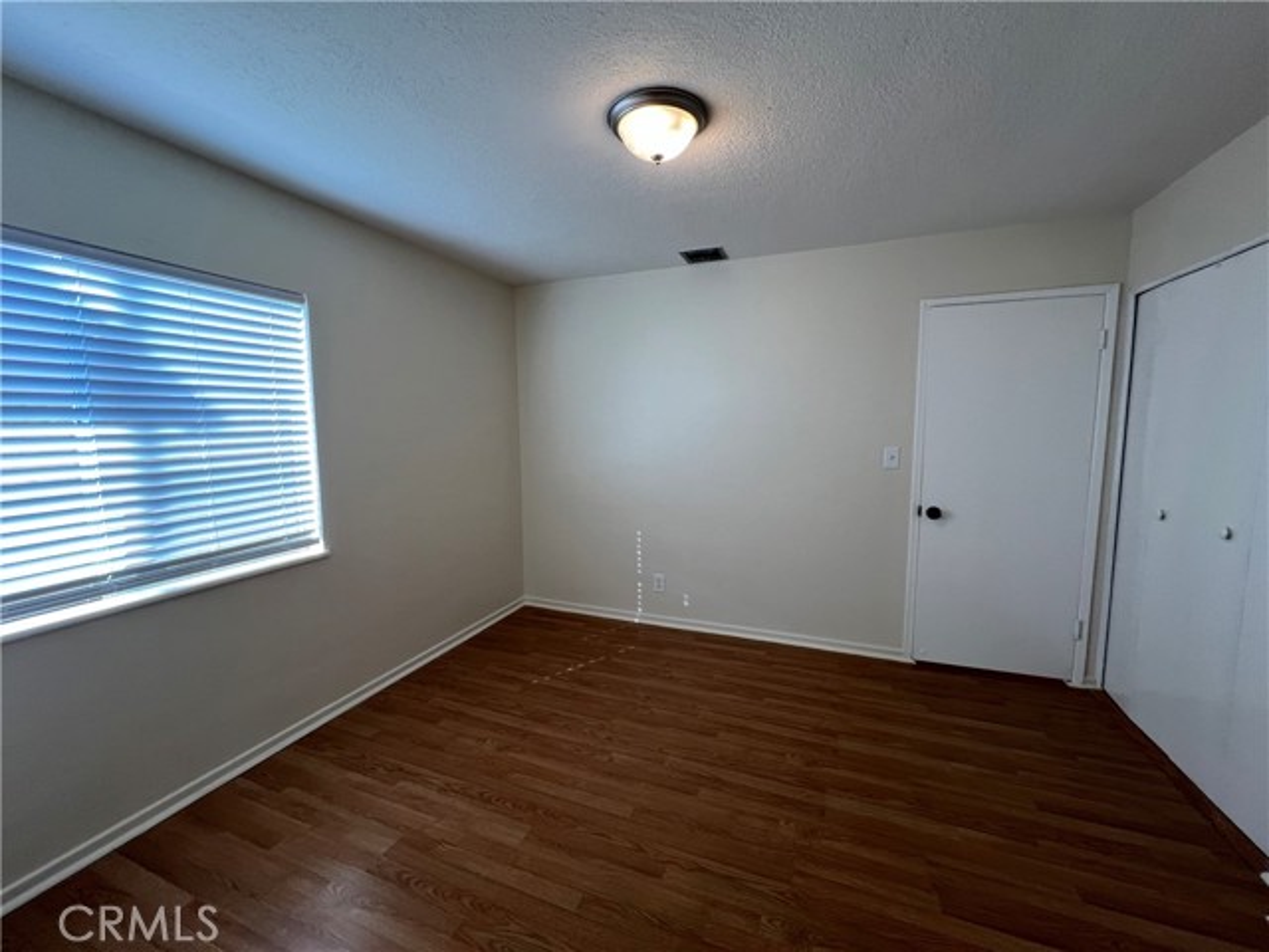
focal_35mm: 13
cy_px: 476
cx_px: 634
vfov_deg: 89.9
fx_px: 477
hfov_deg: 106.2
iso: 100
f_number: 1.8
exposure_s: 1/120
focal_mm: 1.57
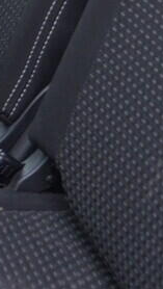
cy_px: -167
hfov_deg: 5.9
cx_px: -257
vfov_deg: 10.6
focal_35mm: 195
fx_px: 1494
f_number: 2.8
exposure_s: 1/40
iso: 200
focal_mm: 24
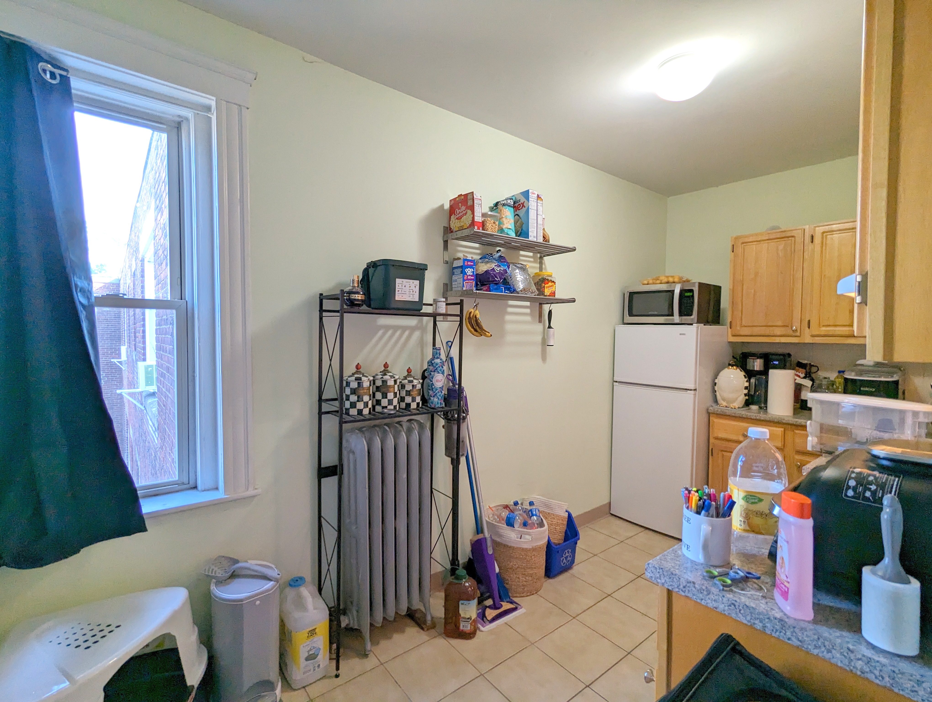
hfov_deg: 94.4
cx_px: 466
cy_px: 351
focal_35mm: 16
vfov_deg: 78.2
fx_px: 431
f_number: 2.2
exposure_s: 1/120
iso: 189
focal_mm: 2.35
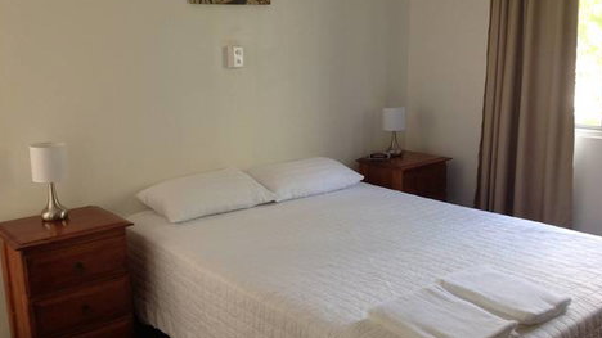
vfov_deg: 30.4
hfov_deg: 51.6
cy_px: 172
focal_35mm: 39
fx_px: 622
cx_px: 298
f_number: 2.4
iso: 125
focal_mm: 4.28
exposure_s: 1/15
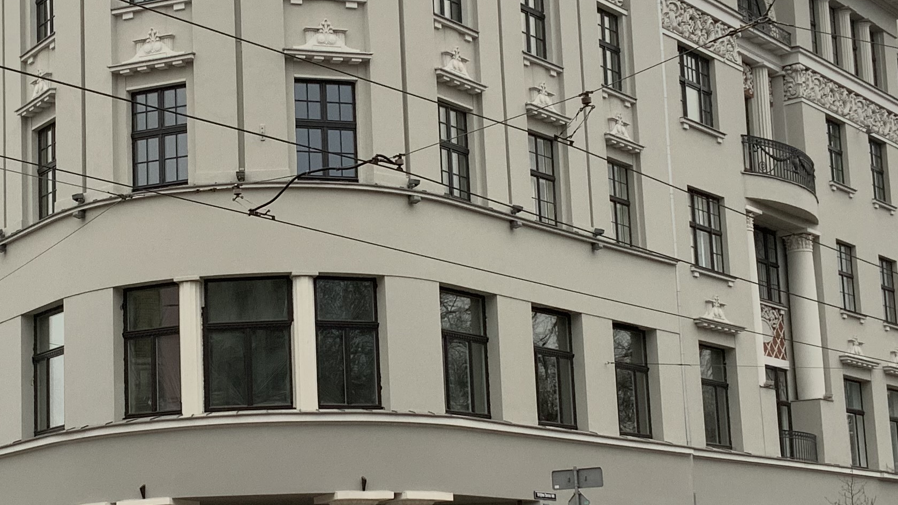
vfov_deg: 15.9
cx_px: 291
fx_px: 1810
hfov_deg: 27.7
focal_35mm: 76
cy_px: 313
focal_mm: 3
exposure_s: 1/100
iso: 20
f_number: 1.8
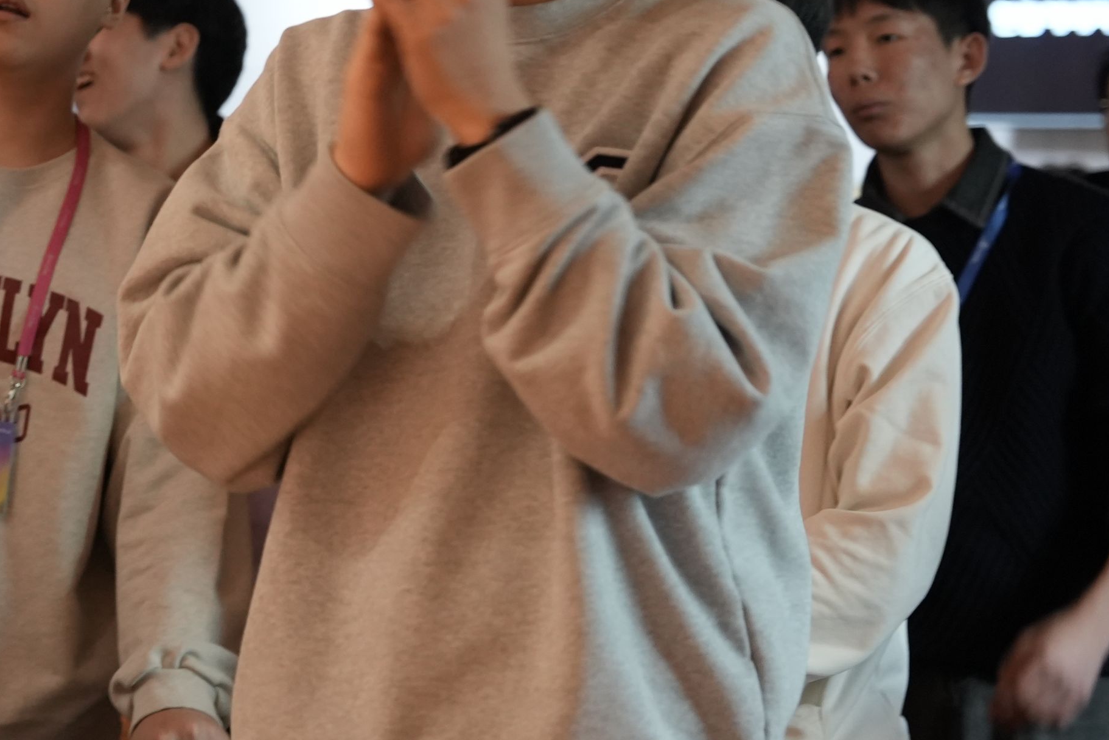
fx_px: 3974
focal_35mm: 129
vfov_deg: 10.6
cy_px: 100
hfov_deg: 15.8
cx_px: 211
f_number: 2.8
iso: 2000
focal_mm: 51
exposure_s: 1/50
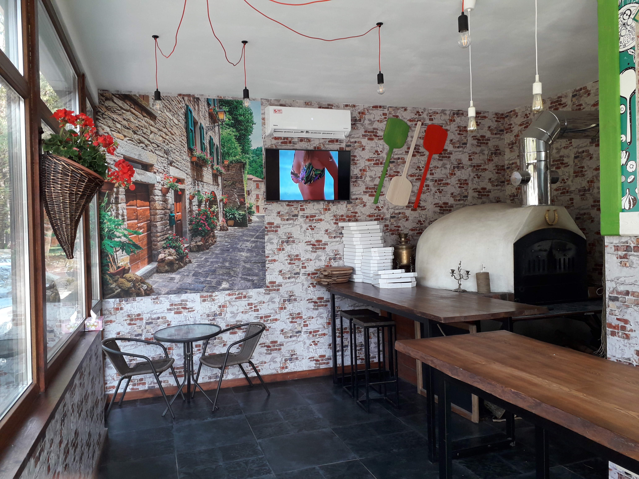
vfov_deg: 51.4
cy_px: 240
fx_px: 498
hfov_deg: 65.3
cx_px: 320
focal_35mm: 27
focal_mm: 3.6
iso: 64
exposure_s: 1/40
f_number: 1.9
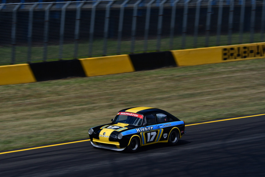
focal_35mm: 202
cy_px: 88
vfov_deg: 6.8
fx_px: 1491
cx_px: 132
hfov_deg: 10.2
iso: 500
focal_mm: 135
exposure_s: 1/250
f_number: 20
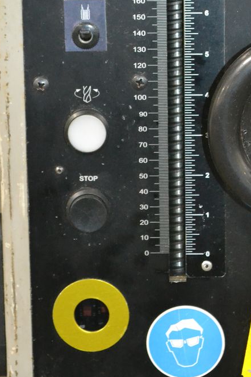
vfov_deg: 13.6
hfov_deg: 9.1
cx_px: 189
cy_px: 82
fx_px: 1569
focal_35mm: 150
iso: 3200
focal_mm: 48
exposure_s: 1/60
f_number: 5.3
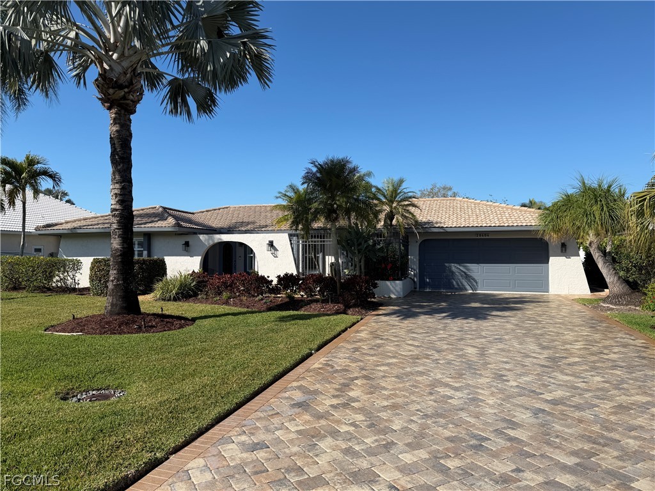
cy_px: 246
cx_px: 328
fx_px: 454
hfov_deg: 71.6
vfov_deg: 56.8
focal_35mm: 24
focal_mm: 6.76
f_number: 1.78
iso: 80
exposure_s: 1/5319
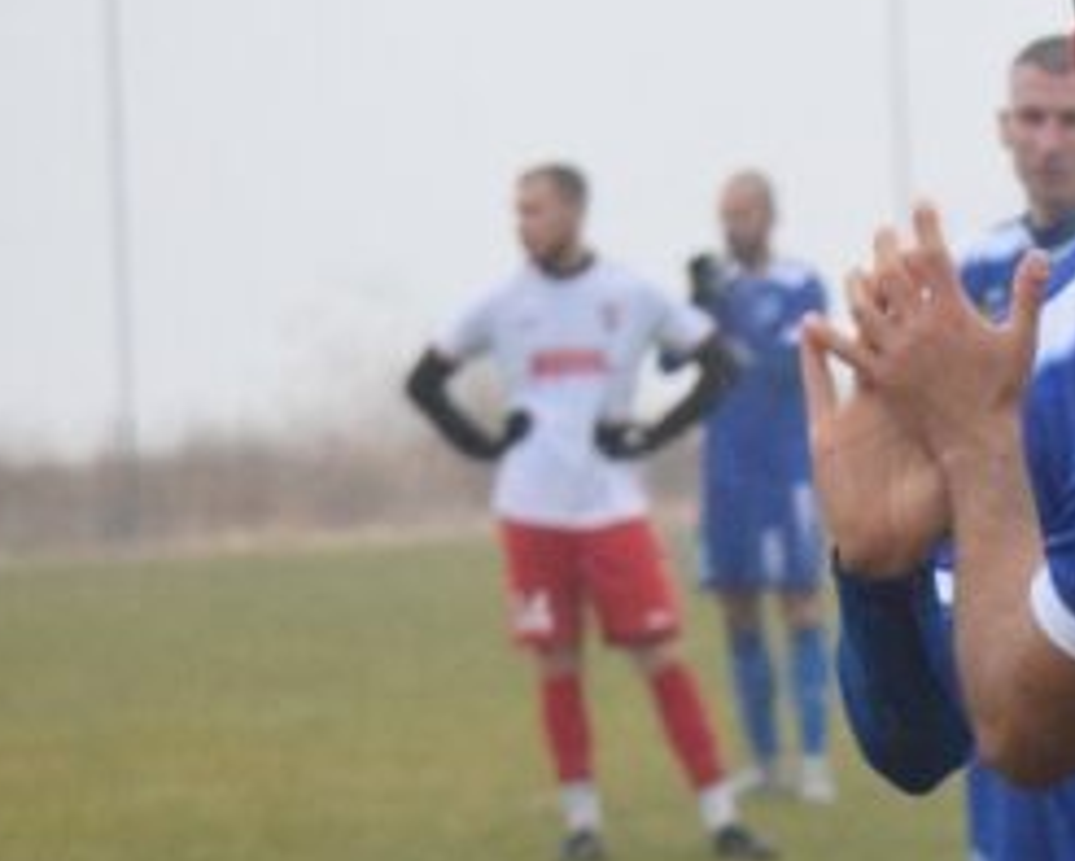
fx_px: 9867
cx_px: 1167
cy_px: 568
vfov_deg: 5.0
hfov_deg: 6.2
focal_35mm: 310
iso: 12800
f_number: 5.6
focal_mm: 86
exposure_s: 1/640
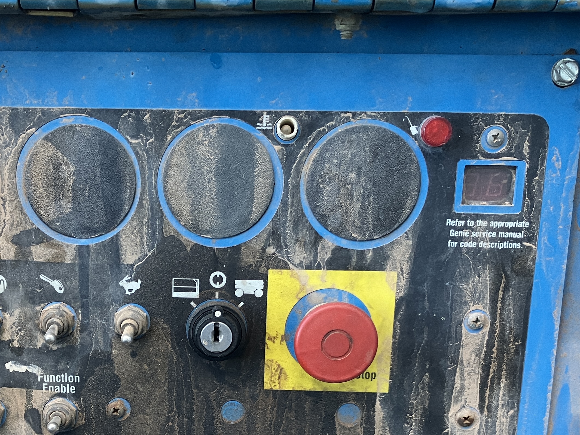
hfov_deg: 35.8
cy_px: 389
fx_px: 888
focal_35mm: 53
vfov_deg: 26.6
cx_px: 197
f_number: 1.8
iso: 100
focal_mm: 3.99
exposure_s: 1/60
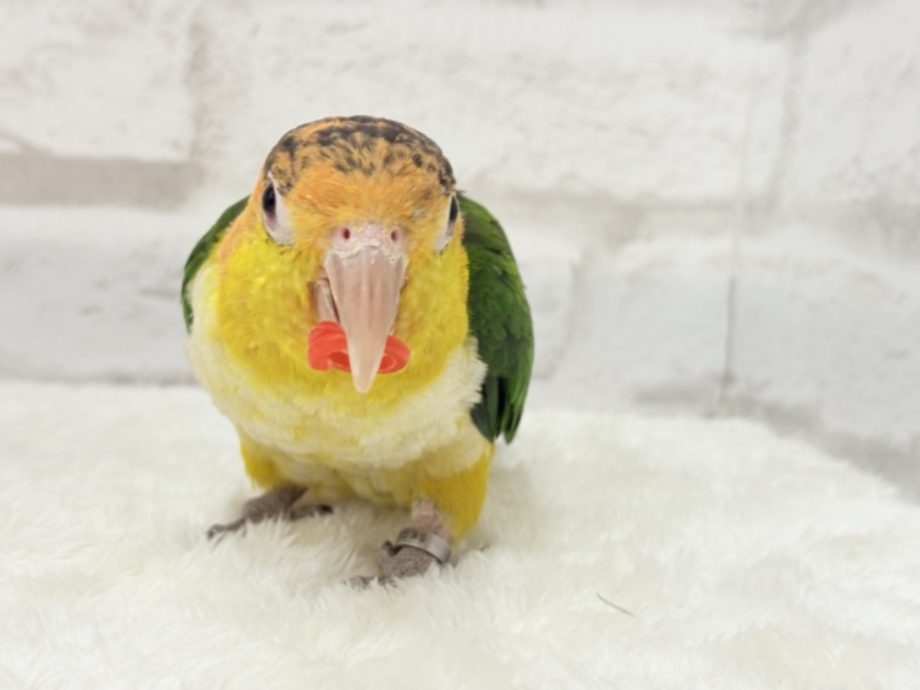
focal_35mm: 52
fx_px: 1382
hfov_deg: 36.8
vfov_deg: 28.0
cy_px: 345
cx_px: 460
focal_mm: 5.96
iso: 40
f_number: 1.6
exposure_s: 1/50
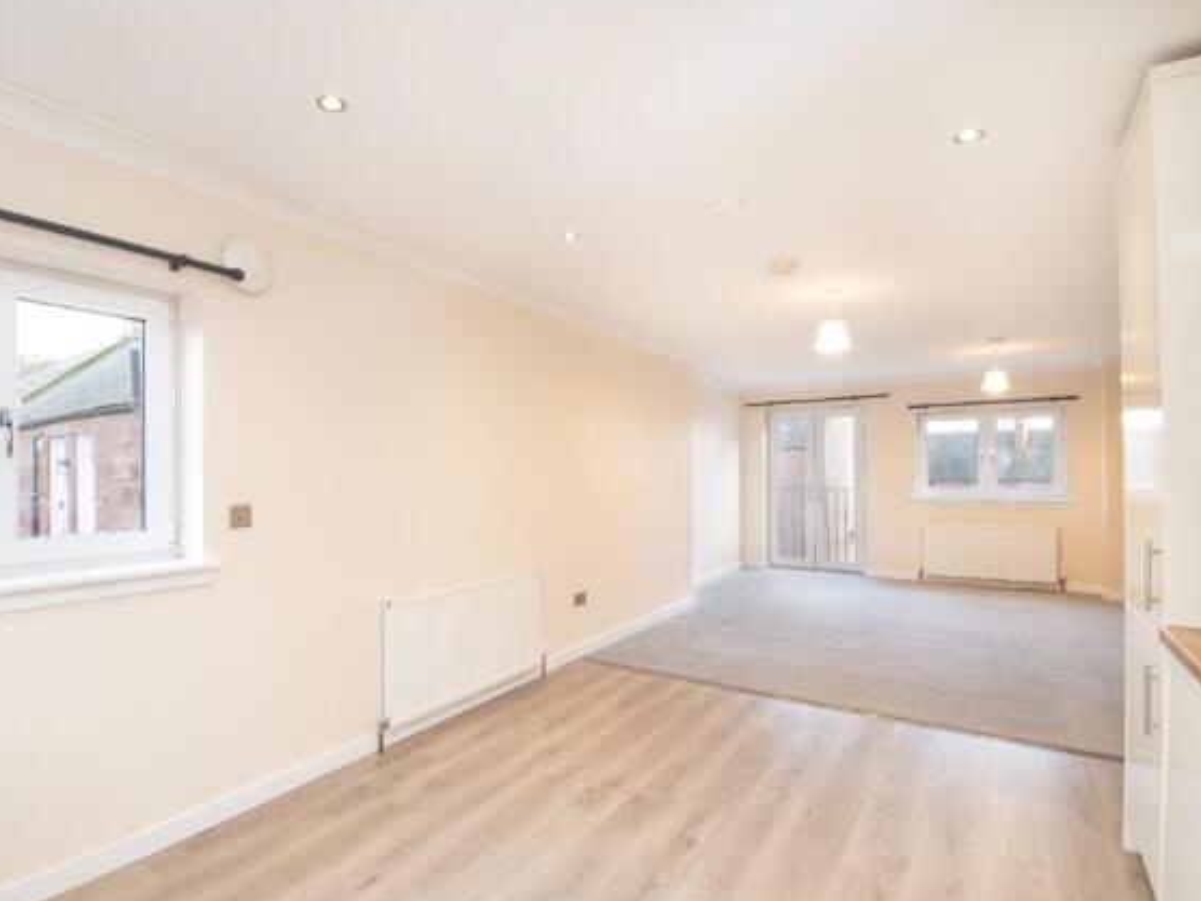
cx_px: 531
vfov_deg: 74.7
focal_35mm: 17
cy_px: 463
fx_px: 590
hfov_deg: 90.6
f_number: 8
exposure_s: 1/6
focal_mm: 10
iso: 250
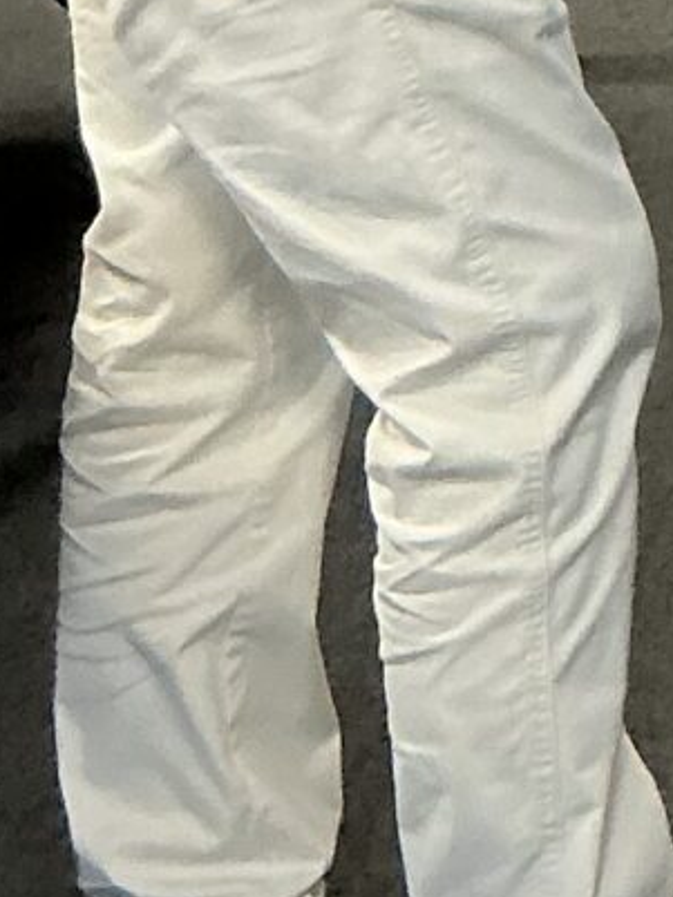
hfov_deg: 7.6
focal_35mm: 185
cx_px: 1418
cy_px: -700
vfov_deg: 10.1
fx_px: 4793
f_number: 1.8
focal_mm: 3
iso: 100
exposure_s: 1/60
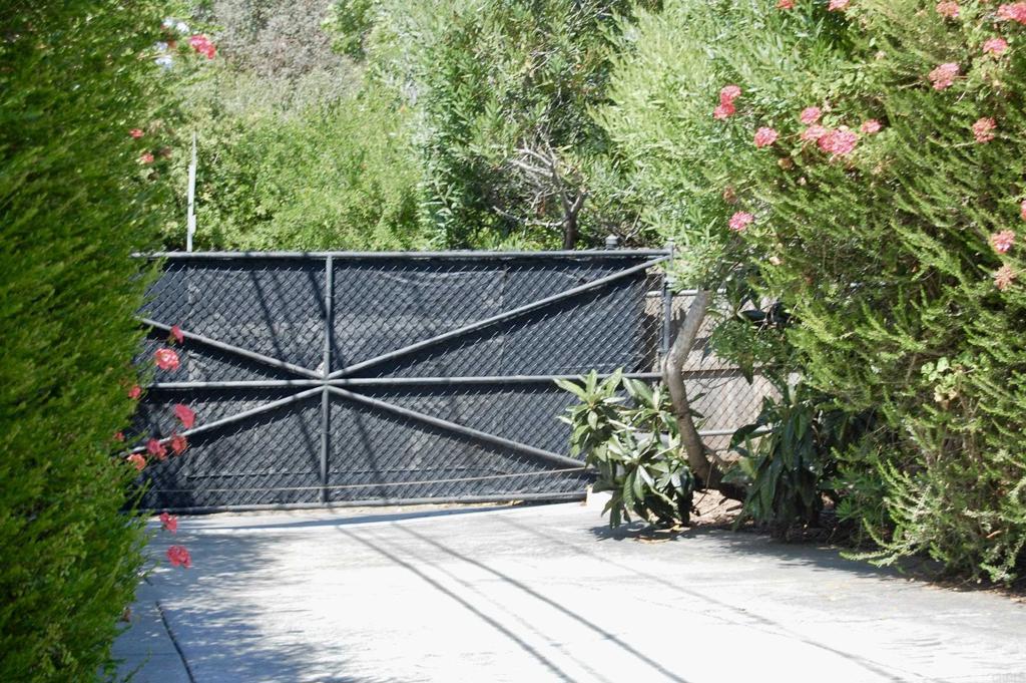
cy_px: 342
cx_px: 513
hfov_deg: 24.6
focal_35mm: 82
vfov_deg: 16.5
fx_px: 2349
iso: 200
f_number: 7.1
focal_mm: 55
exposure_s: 1/200
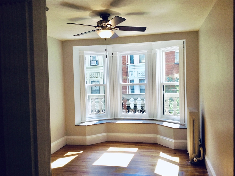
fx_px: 237
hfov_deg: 52.7
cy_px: 88
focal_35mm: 35
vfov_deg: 40.6
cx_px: 118
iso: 80
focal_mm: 4.28
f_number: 2.4
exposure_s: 1/192
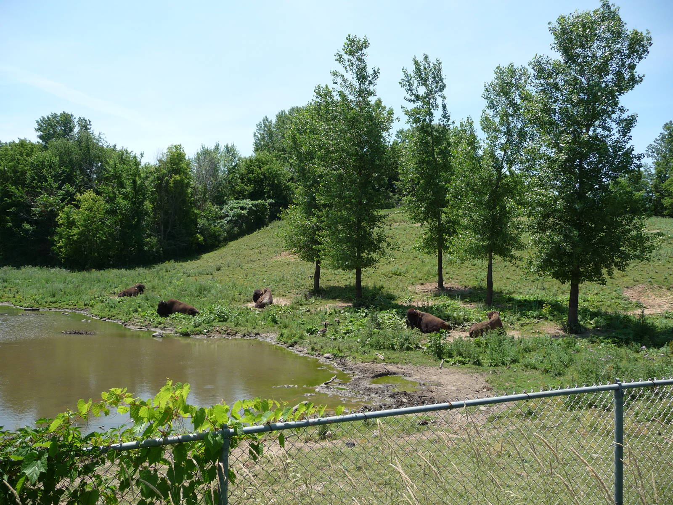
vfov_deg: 49.7
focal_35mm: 28
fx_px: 544
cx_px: 336
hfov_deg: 63.4
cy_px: 252
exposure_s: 1/800
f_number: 3.3
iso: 100
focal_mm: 4.7
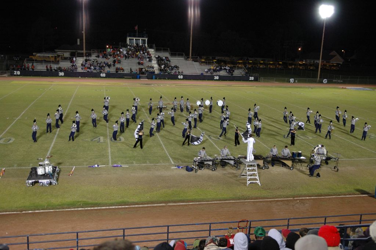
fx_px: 376
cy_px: 125
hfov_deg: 53.2
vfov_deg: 36.8
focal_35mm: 36
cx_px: 188
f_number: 2.8
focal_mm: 24
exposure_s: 1/60
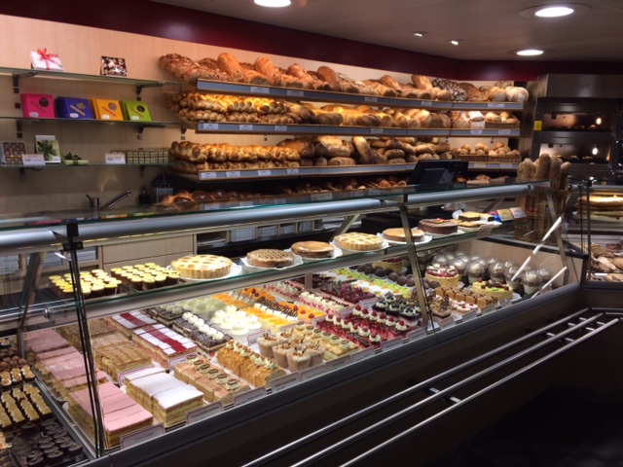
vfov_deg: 48.2
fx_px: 522
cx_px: 312
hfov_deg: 61.7
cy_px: 234
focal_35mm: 29
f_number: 2.2
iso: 50
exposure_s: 1/100
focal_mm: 4.15
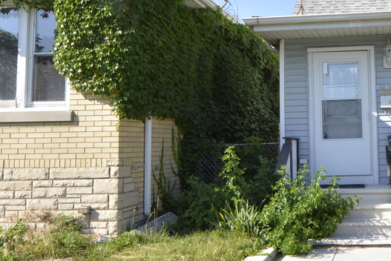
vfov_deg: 31.2
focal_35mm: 43
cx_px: 354
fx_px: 467
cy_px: 111
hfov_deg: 41.7
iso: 320
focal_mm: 14
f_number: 9
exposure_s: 1/400
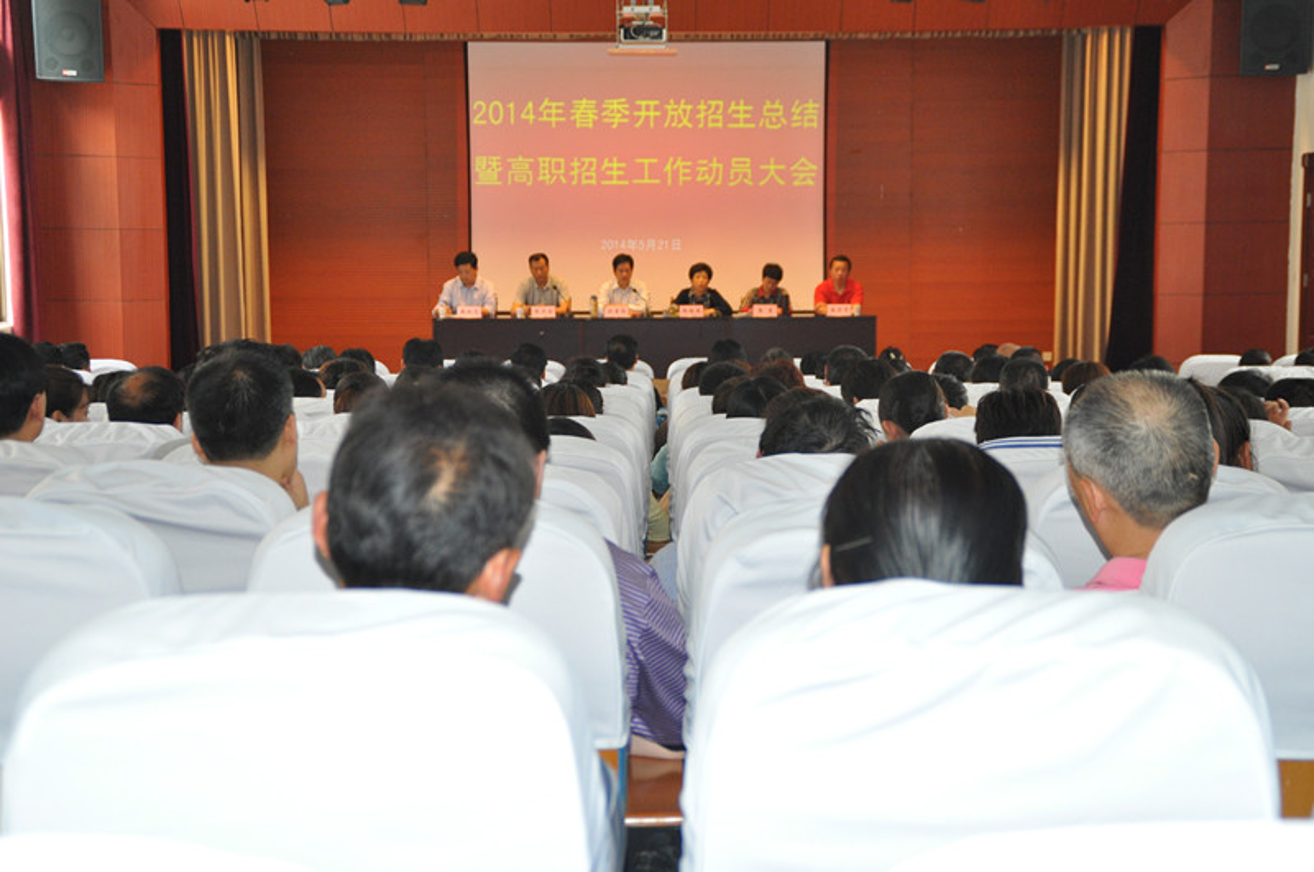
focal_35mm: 63
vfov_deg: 21.5
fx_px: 2296
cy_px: 436
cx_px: 657
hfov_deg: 31.9
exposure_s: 1/60
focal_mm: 42
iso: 800
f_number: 4.5
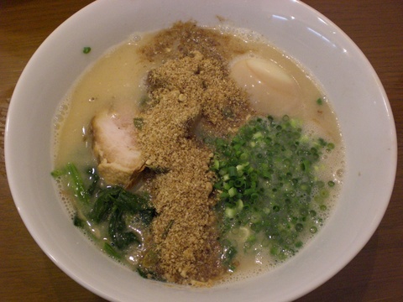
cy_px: 151
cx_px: 202
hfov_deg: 49.0
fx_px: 442
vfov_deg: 37.7
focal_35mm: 38
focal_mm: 6.3
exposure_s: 1/100
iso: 400
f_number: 3.1
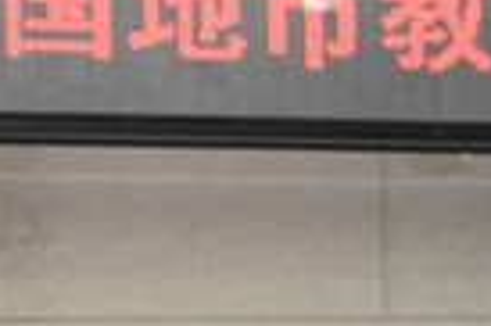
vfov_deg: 8.0
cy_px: 631
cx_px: 305
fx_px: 2234
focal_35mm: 164
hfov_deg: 12.5
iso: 640
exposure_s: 1/60
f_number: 6.3
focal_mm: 28
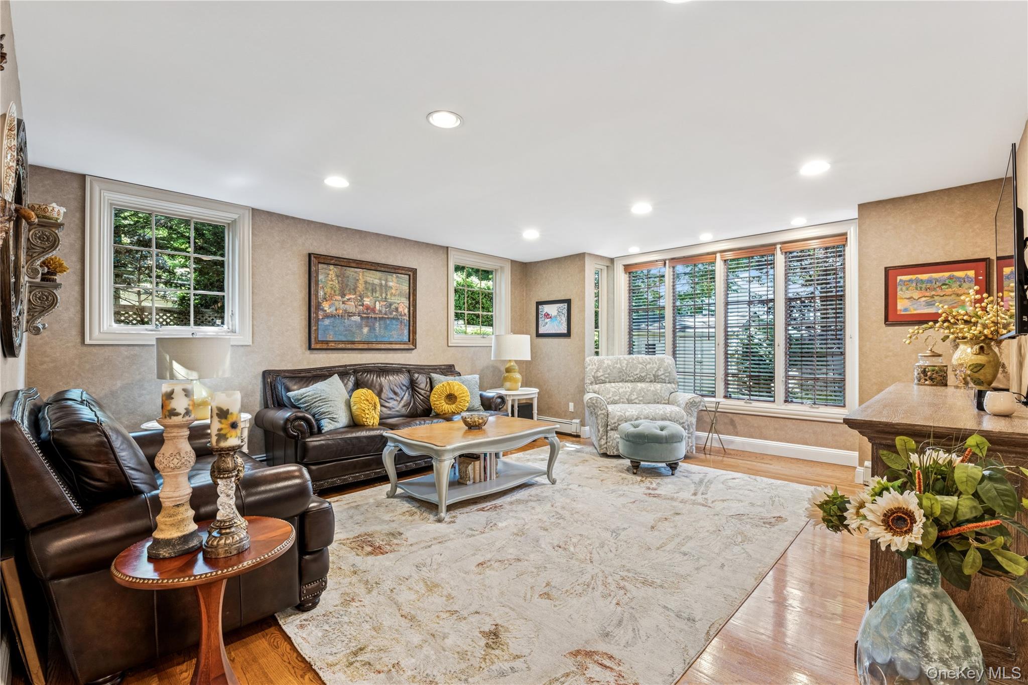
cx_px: 514
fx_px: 428
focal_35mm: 15
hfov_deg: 100.4
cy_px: 342
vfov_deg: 77.3
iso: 640
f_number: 14
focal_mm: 15
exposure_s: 1/2.5
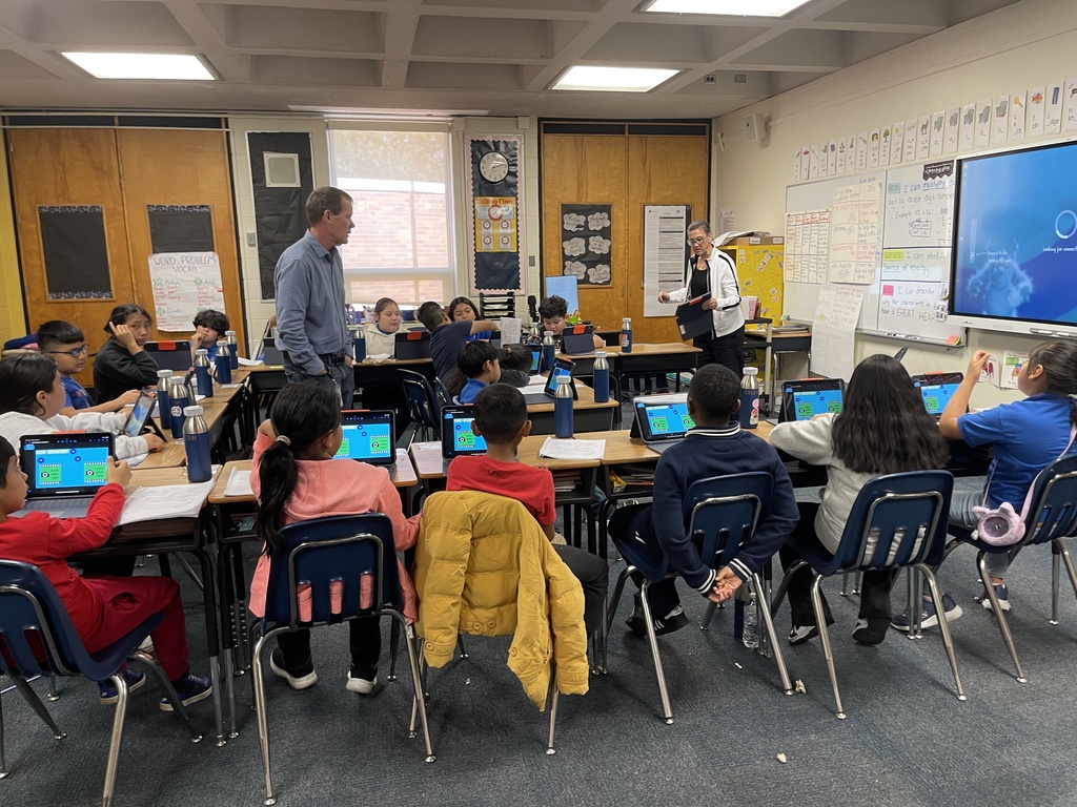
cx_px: 538
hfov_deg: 69.4
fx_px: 778
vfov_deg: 54.9
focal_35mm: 25
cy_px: 404
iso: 125
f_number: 1.6
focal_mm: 5.1
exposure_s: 1/60
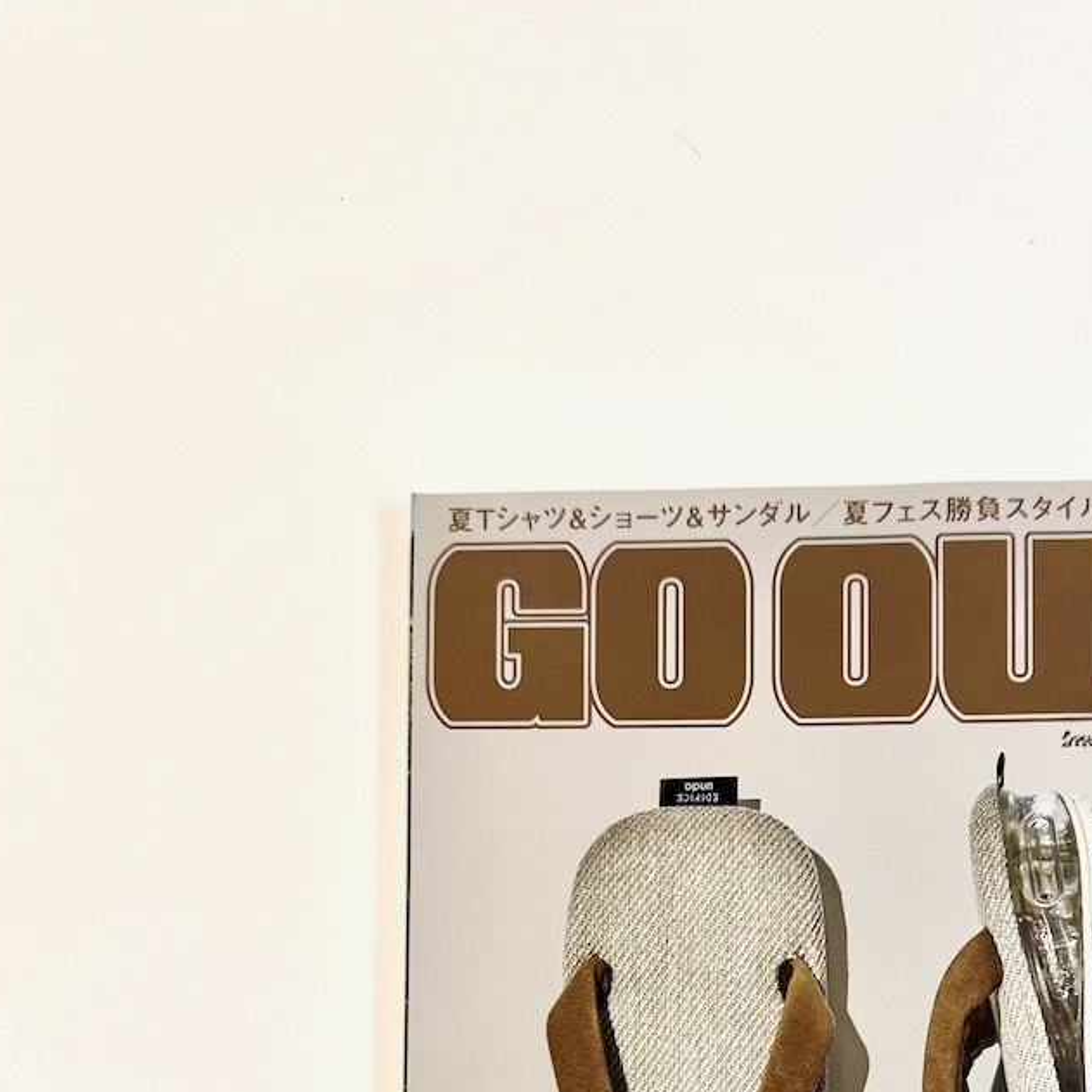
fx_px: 1535
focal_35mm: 43
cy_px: 1092
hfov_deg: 38.2
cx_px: 812
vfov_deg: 35.4
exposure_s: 1/50
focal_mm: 6.76
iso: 250
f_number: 1.78
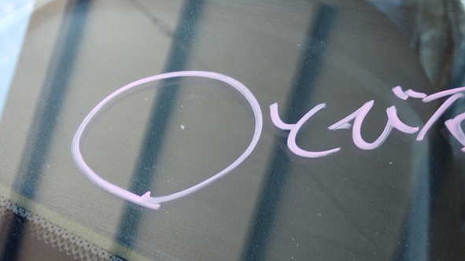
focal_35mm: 52
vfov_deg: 23.0
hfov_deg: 39.9
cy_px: 132
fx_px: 641
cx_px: 230
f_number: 3.1
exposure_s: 1/60
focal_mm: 8.4
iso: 200
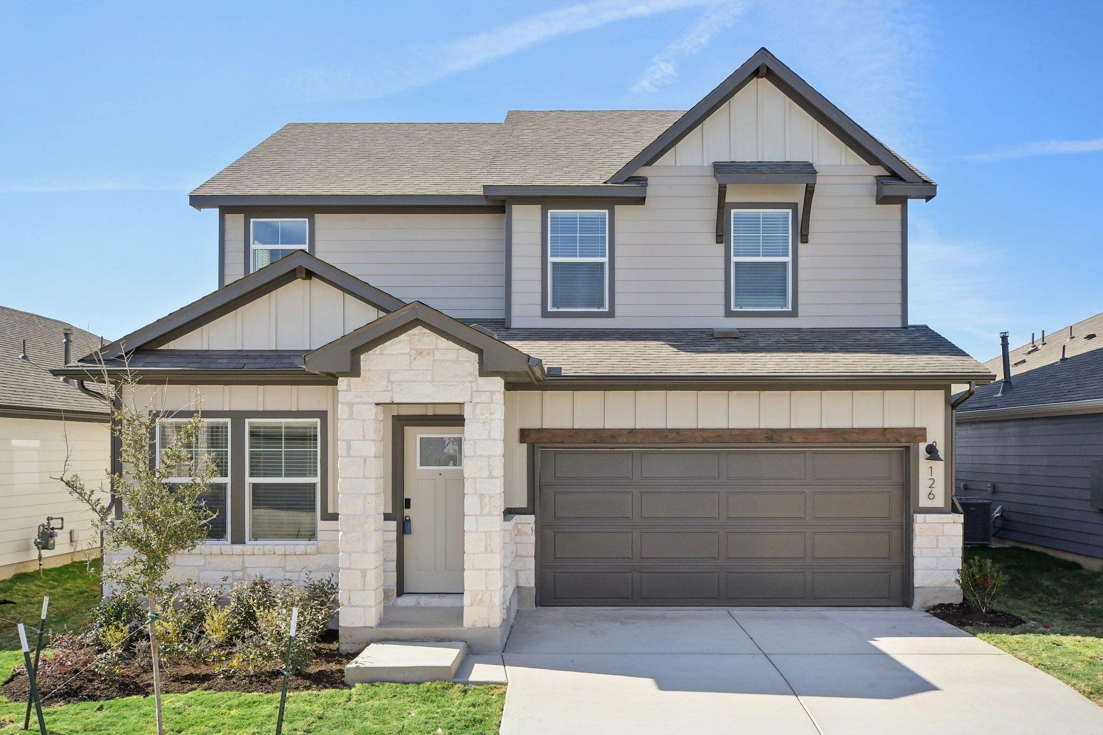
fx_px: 1011
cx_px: 552
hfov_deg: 57.2
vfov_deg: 40.0
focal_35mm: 33
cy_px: 368
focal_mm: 22
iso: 400
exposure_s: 1/800
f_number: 8
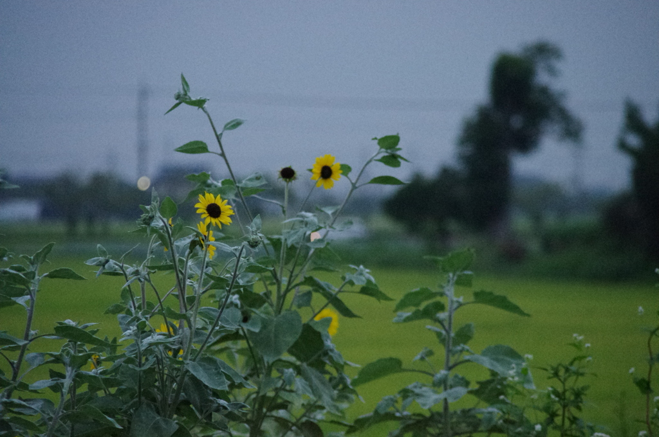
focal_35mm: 255
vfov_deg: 5.4
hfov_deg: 8.1
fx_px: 4662
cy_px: 218
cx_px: 330
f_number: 4.5
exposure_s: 1/400
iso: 6400
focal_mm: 170
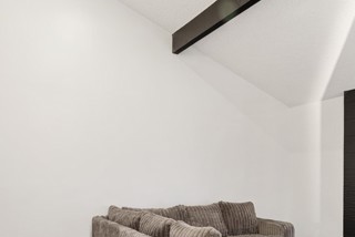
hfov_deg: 54.5
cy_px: 174
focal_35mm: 34
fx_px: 336
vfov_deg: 38.1
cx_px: 240
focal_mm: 17
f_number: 6.3
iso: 400
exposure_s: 1
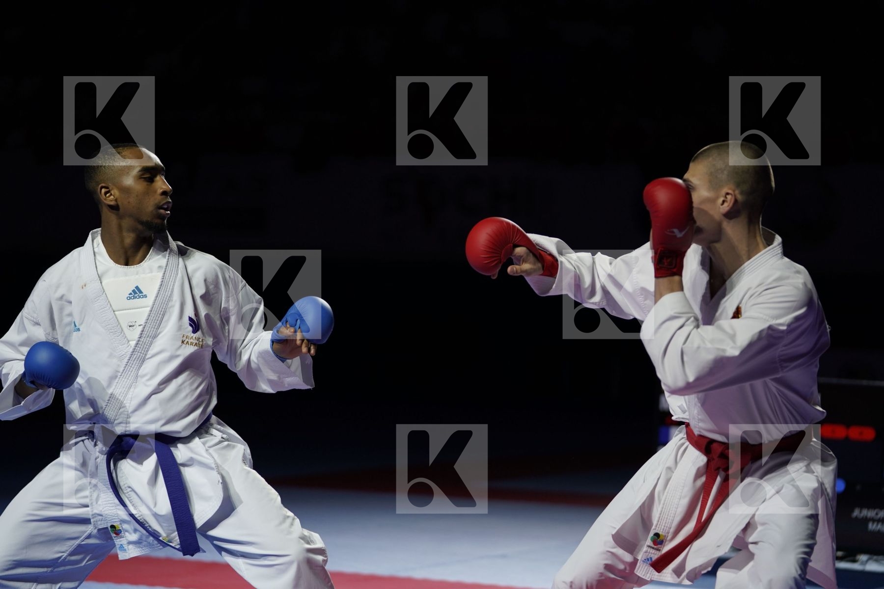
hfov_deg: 17.2
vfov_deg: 11.5
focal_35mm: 119
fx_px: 2922
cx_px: 442
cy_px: 294
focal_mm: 119
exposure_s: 1/1000
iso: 640
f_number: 2.8
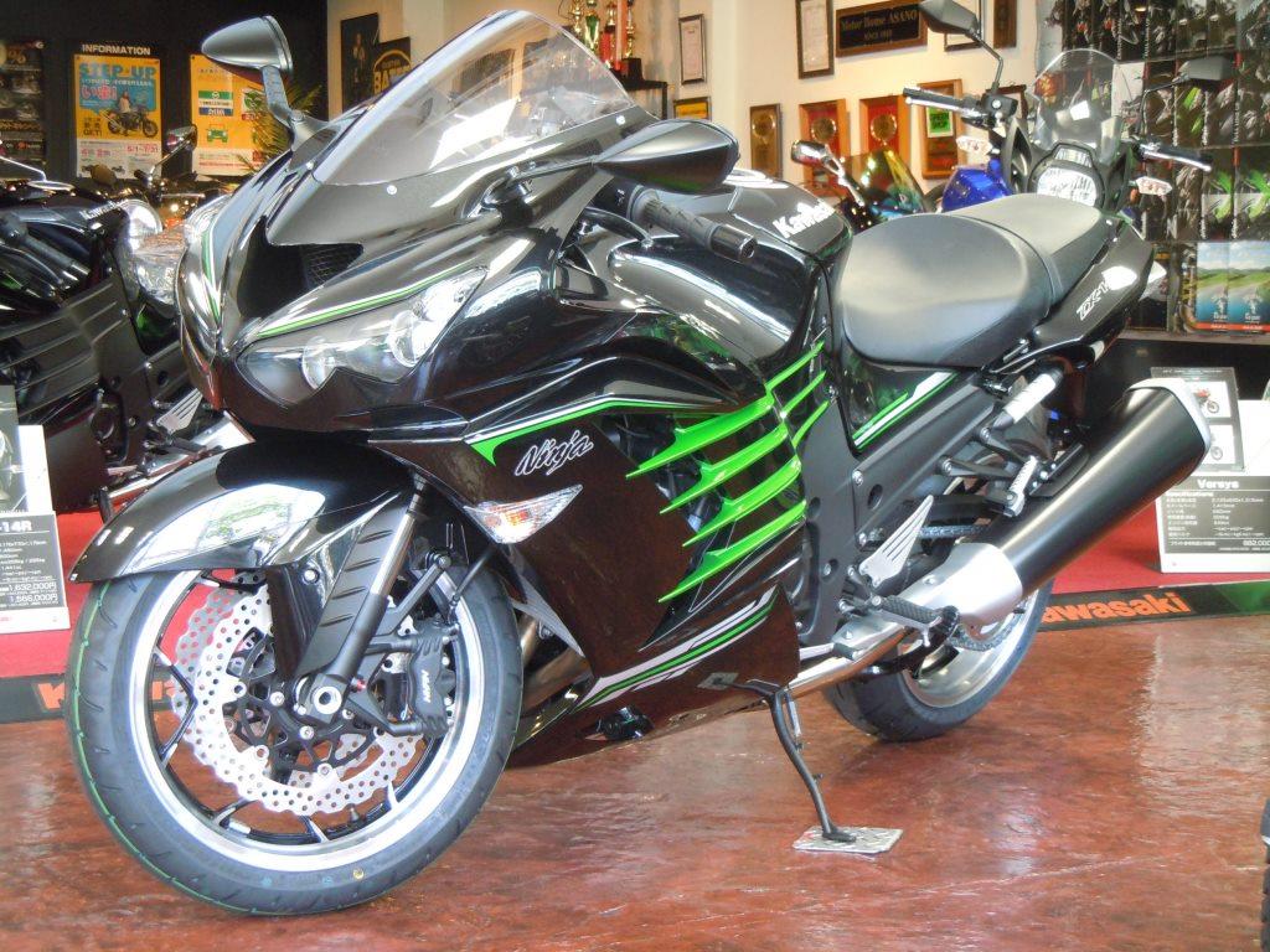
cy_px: 476
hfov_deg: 28.6
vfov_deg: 21.6
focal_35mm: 68
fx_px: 2495
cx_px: 635
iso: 400
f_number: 4.1
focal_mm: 12.2
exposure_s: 1/20
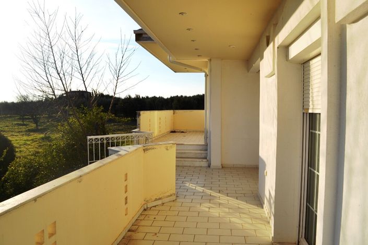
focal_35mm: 27
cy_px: 122
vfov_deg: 47.9
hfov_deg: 67.4
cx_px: 184
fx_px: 276
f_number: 8
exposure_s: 1/250
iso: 100
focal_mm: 18
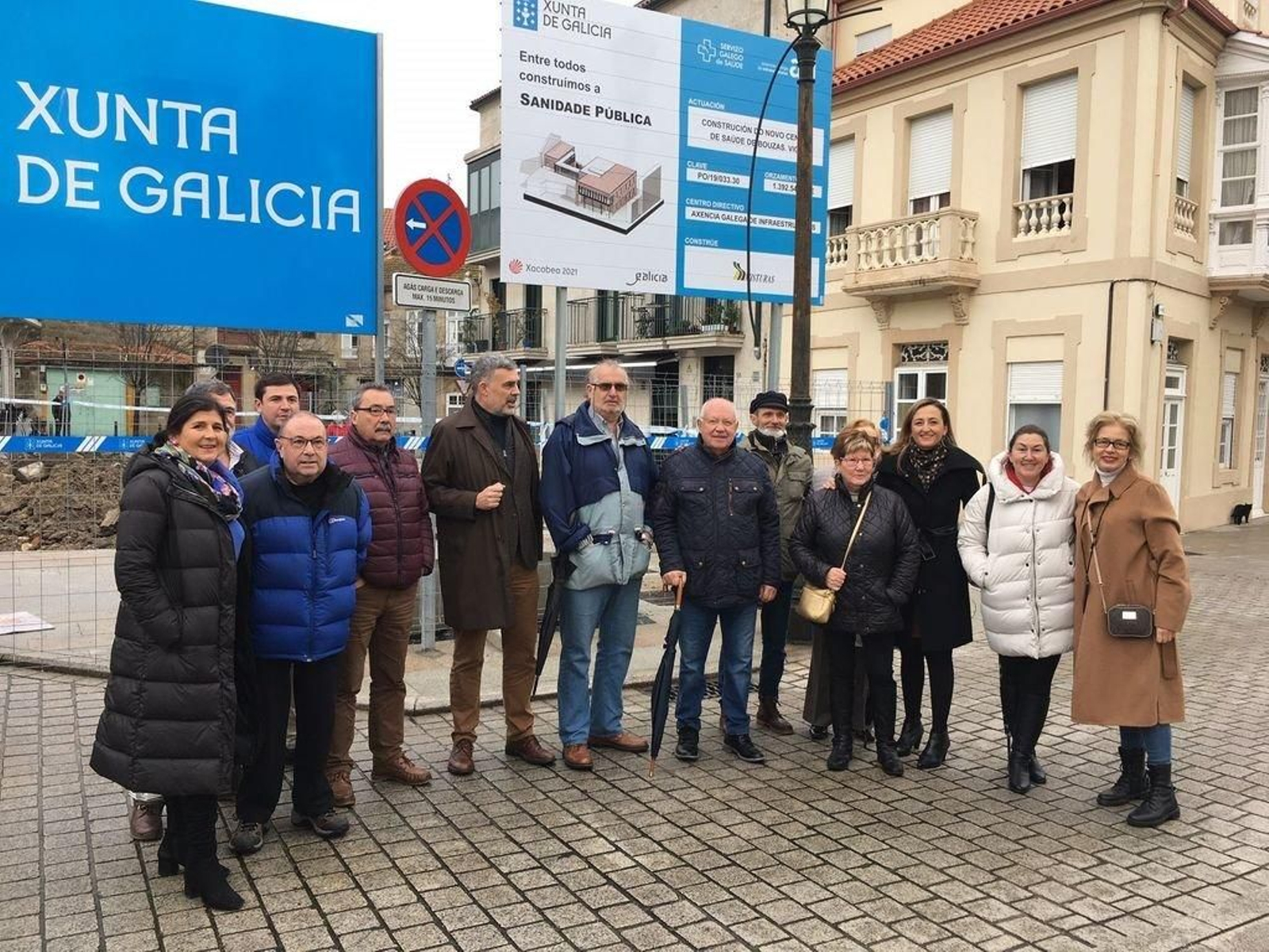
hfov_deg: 61.7
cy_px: 476
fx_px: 1063
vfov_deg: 48.2
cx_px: 634
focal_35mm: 29
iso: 25
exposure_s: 1/116
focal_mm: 4.15
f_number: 2.2
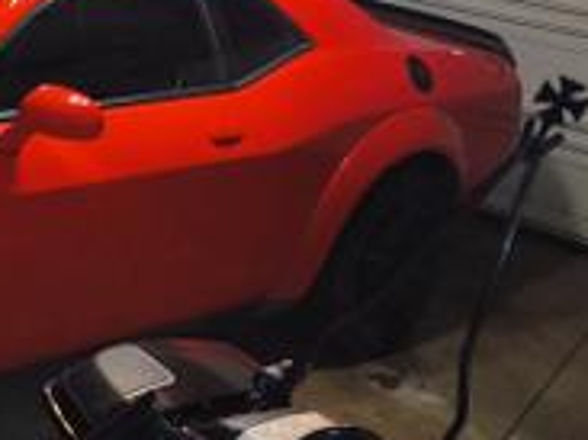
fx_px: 1171
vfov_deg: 20.7
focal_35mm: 69
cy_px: 19
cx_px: -183
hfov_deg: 24.5
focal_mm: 4.68
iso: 3127
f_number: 1.7
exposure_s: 1/33.3
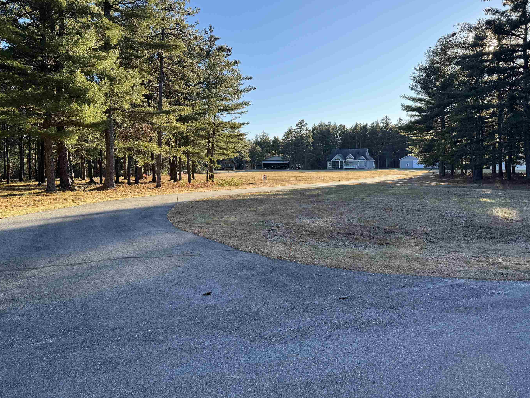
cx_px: 246
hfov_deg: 65.2
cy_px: 183
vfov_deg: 51.3
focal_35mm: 27
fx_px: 413
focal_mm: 6.86
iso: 80
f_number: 1.78
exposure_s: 1/1215
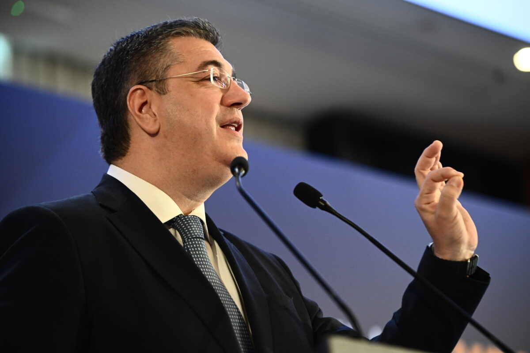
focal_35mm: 145
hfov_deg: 14.2
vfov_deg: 9.5
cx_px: 265
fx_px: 2135
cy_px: 176
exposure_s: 1/400
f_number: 3.2
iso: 3200
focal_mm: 145
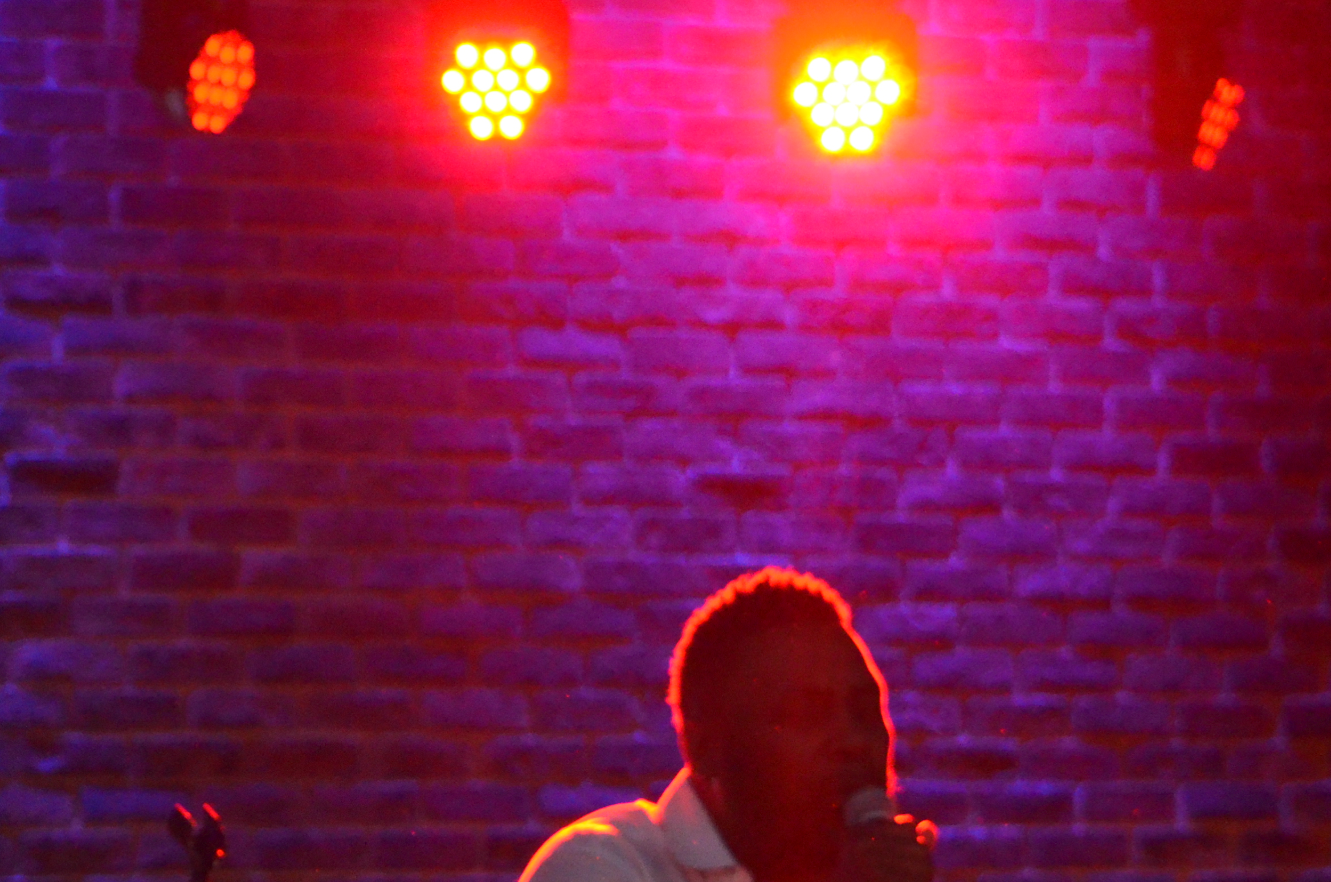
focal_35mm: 174
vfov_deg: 7.8
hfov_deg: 11.7
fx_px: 6422
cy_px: 779
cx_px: -7
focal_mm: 55
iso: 3200
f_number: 4.5
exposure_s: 1/200
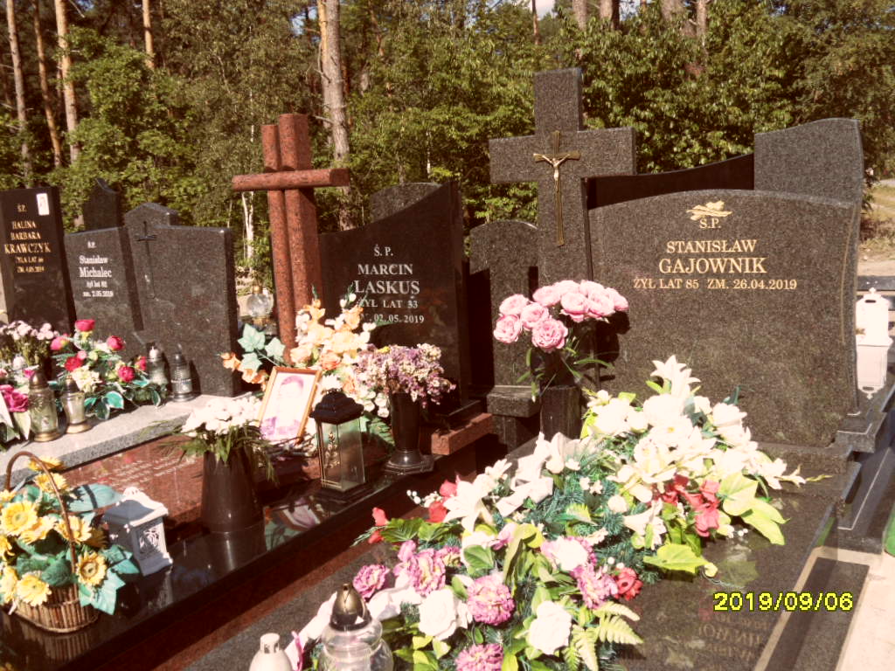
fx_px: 827
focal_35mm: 32
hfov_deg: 56.8
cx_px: 448
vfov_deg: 44.2
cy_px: 336
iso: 80
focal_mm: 5.3
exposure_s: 1/750
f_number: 3.4
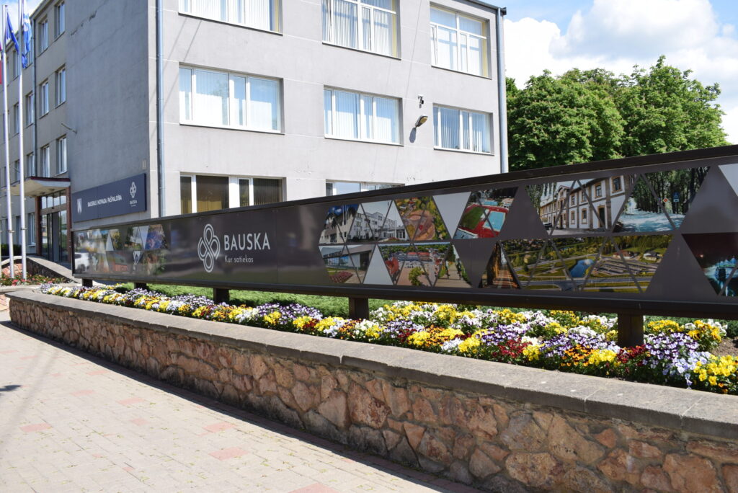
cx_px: 369
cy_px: 246
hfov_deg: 59.5
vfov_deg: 41.8
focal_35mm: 32
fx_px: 646
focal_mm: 21
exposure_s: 1/200
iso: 100
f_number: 9
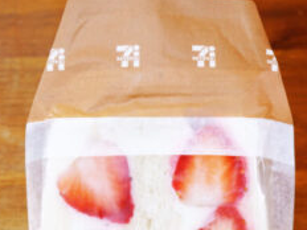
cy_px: 242
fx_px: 1011
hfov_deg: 17.3
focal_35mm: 114
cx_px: 176
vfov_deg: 12.8
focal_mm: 22
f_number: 4.9
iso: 320
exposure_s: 1/60
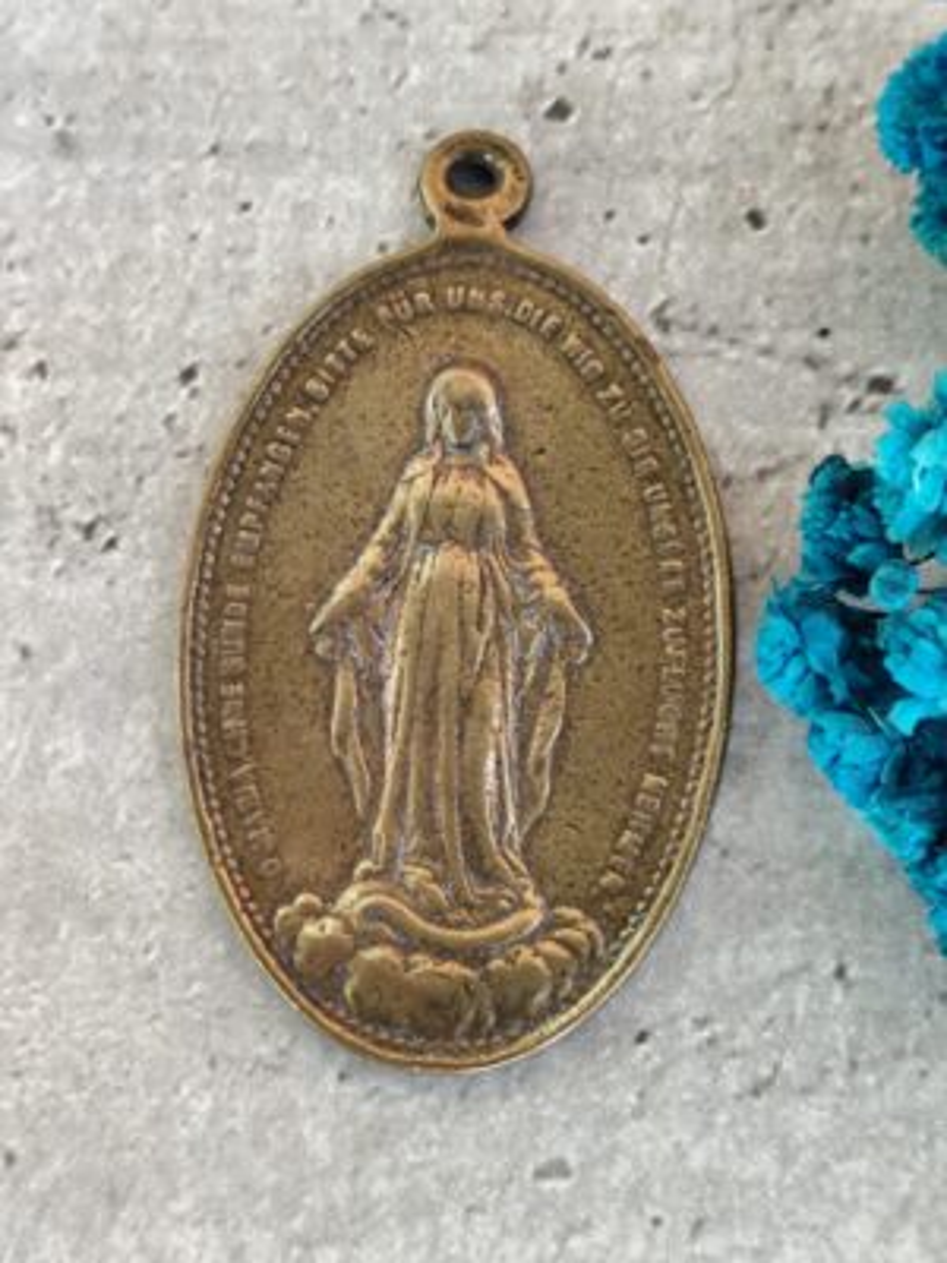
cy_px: 632
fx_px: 3392
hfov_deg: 15.9
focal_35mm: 93
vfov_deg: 21.1
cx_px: 474
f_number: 1.65
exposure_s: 1/25
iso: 400
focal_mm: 6.19
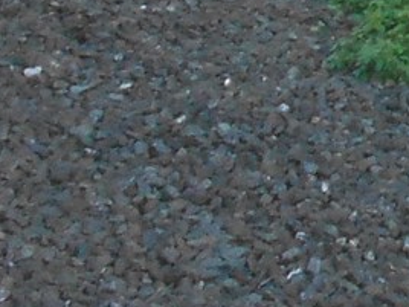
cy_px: -463
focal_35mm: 155
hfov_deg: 11.2
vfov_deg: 8.6
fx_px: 1831
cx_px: 891
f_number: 3.2
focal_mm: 4.6
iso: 250
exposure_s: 1/8
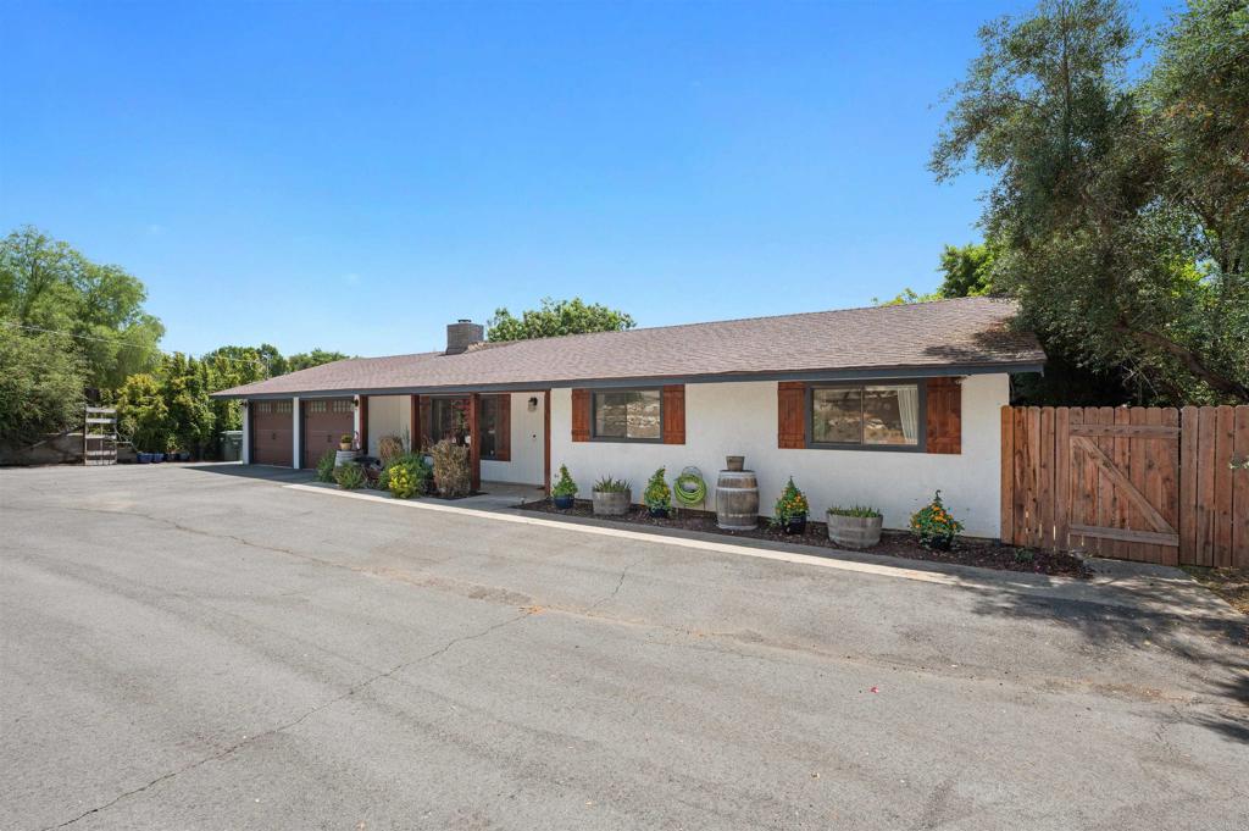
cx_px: 624
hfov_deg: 96.8
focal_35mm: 16
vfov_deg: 73.7
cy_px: 416
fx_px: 555
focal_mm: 16
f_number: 8
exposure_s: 1/750
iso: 400
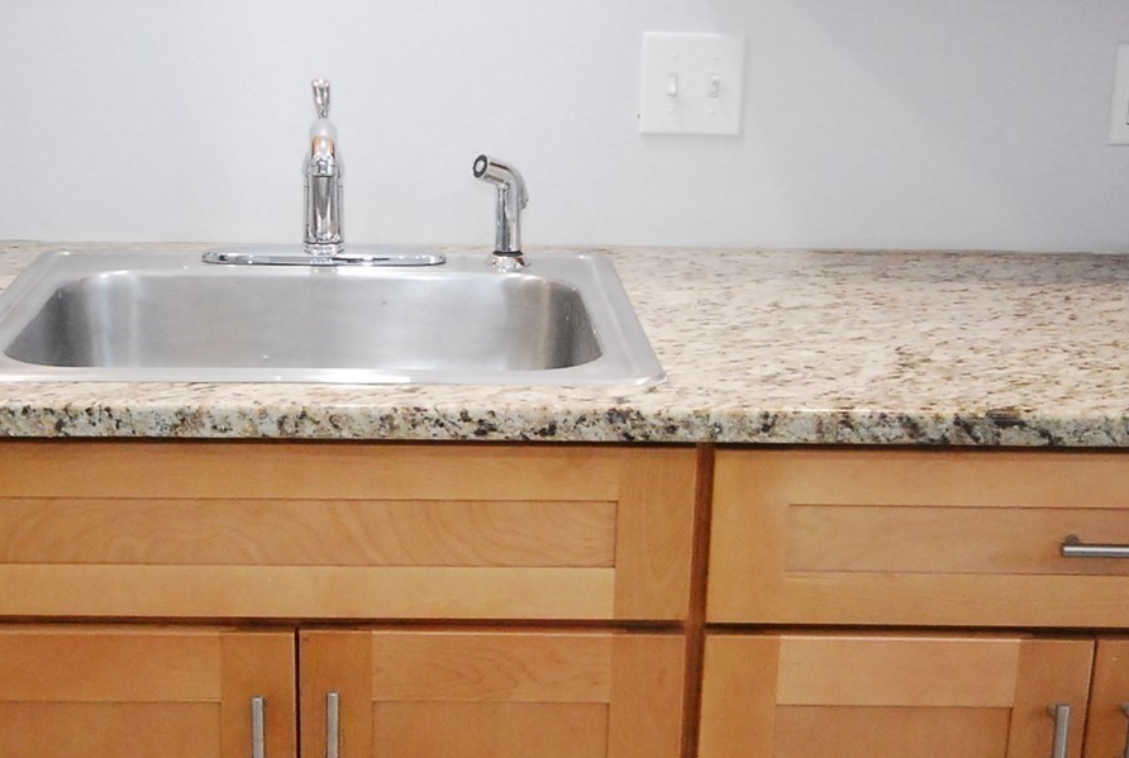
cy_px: 422
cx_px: 421
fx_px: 1949
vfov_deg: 22.0
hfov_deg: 32.2
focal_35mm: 62
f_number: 5.6
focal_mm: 18
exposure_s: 1/80
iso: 1600
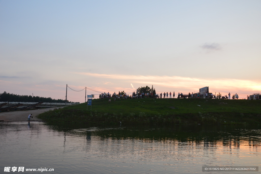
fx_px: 239
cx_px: 130
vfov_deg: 39.9
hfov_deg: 57.3
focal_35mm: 33
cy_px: 87
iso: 400
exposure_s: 1/160
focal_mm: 22
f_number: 6.3
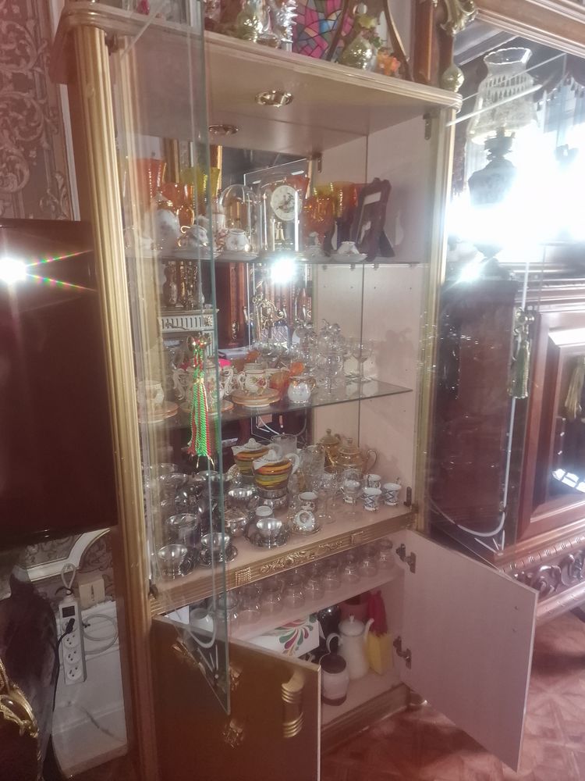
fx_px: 518
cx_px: 292
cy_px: 390
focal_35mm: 23
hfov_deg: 58.9
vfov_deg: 73.9
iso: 705
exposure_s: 1/8
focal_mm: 6.4
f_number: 1.8
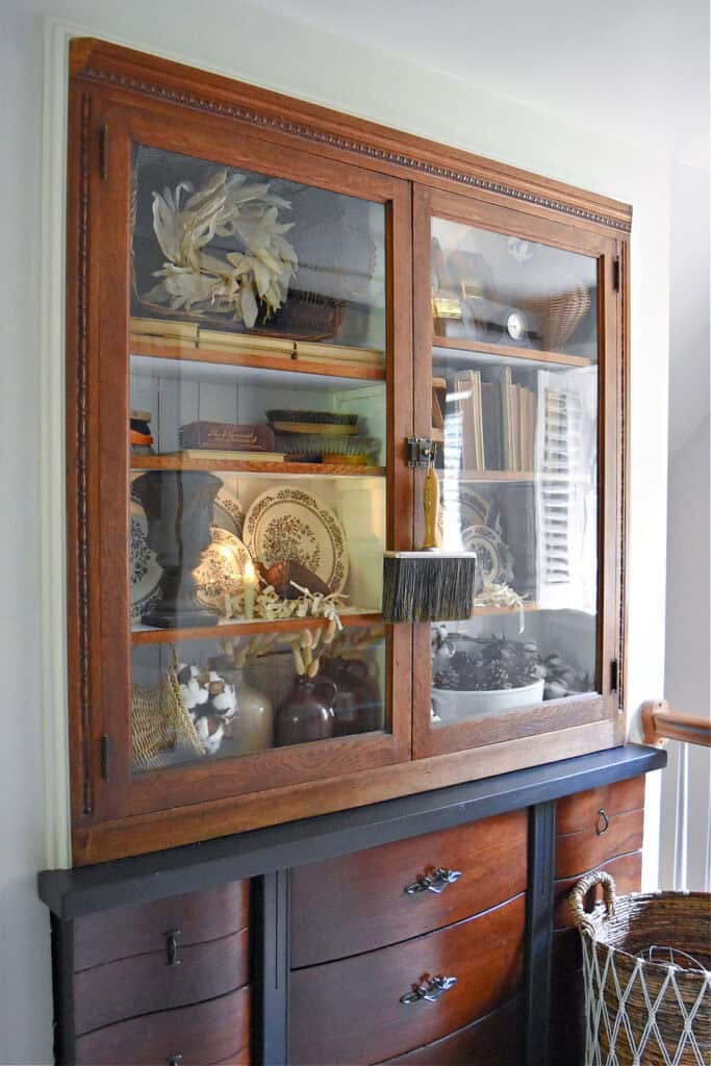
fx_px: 977
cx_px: 356
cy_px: 533
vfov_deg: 57.2
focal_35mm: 33
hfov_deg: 40.0
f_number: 3.8
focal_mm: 22
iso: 5000
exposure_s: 1/60
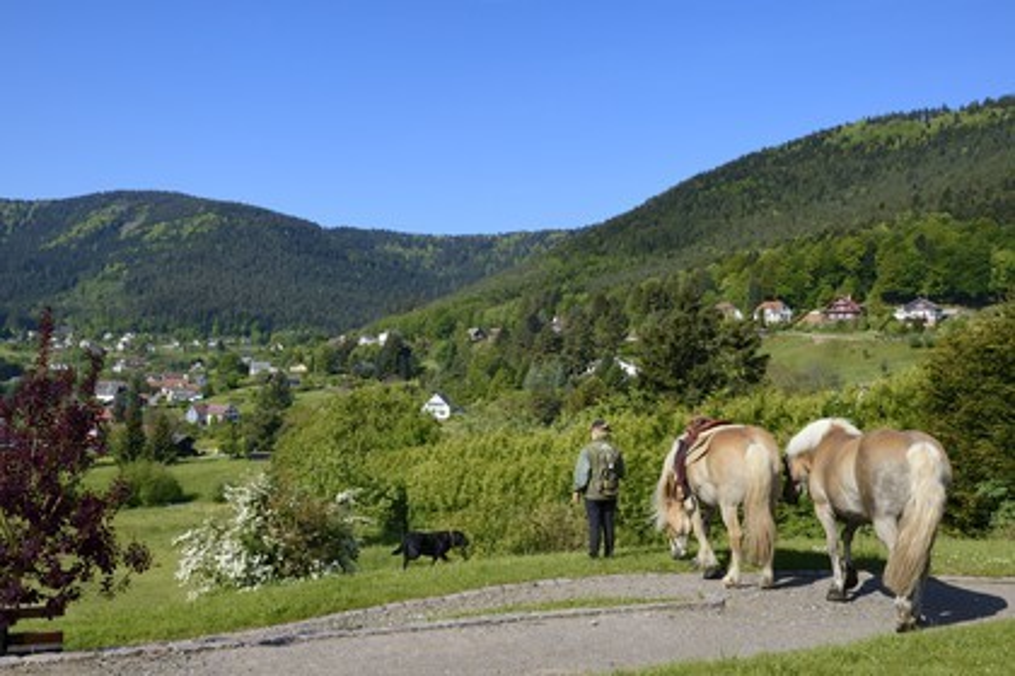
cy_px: 338
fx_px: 874
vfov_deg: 42.3
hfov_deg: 60.3
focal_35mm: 31
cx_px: 508
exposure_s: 1/250
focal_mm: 31
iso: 200
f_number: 13
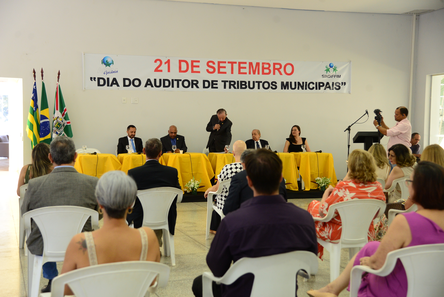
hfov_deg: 39.6
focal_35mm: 50
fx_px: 617
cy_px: 148
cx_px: 222
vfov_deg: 27.0
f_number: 4.5
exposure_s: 1/125
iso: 1600
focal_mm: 50
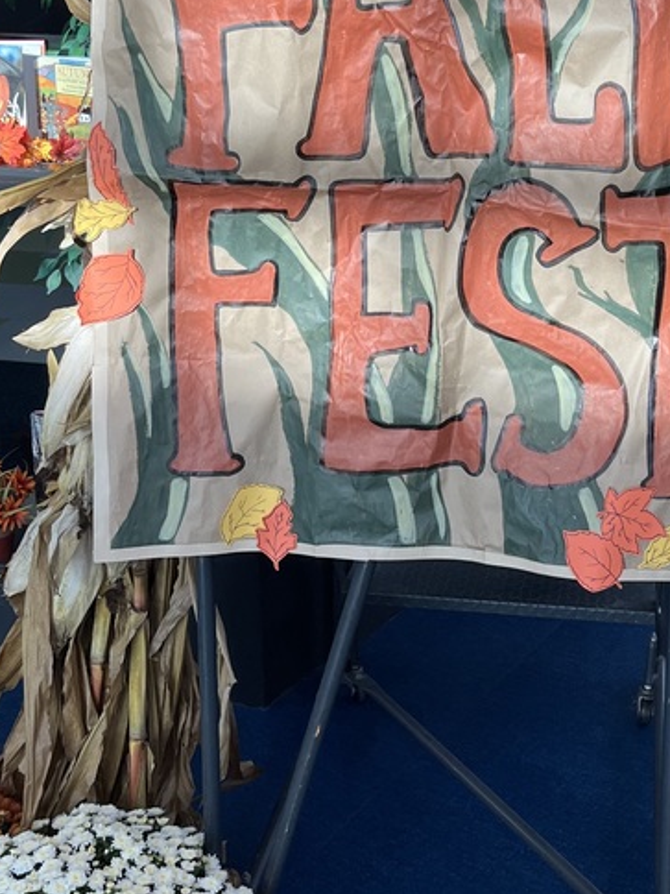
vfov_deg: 34.2
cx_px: 449
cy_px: 224
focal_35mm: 55
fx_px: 1419
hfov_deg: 26.4
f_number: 1.6
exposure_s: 1/143
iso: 32
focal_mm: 5.1
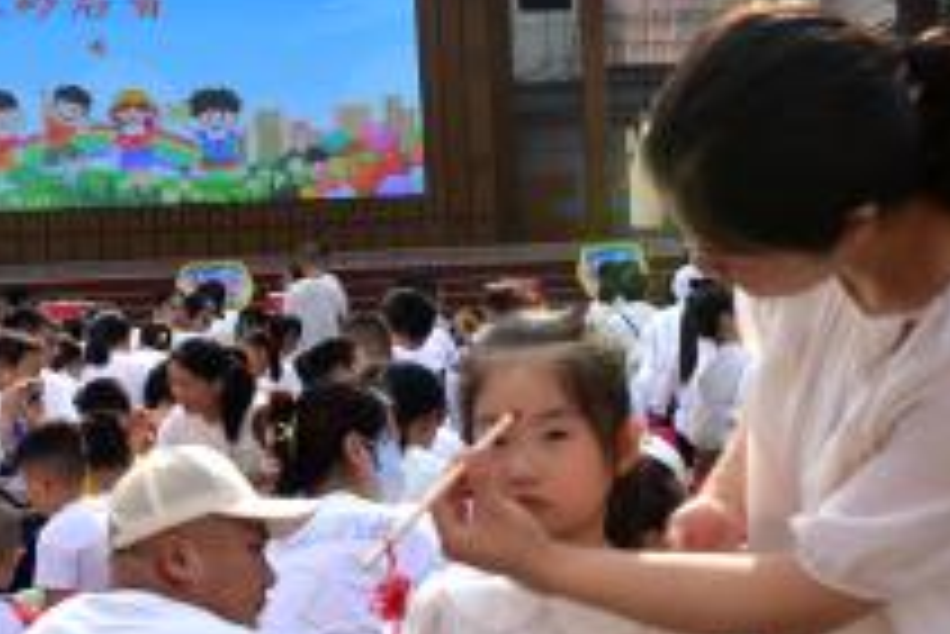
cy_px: 501
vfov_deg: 18.3
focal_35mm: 74
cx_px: 639
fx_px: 1954
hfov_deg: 27.2
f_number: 7.1
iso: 100
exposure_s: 1/200
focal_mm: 26
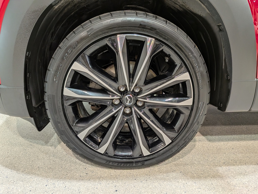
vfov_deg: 56.8
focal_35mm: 24
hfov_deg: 71.6
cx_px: 129
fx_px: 179
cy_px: 97
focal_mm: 4.53
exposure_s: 1/160
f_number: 1.7
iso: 28
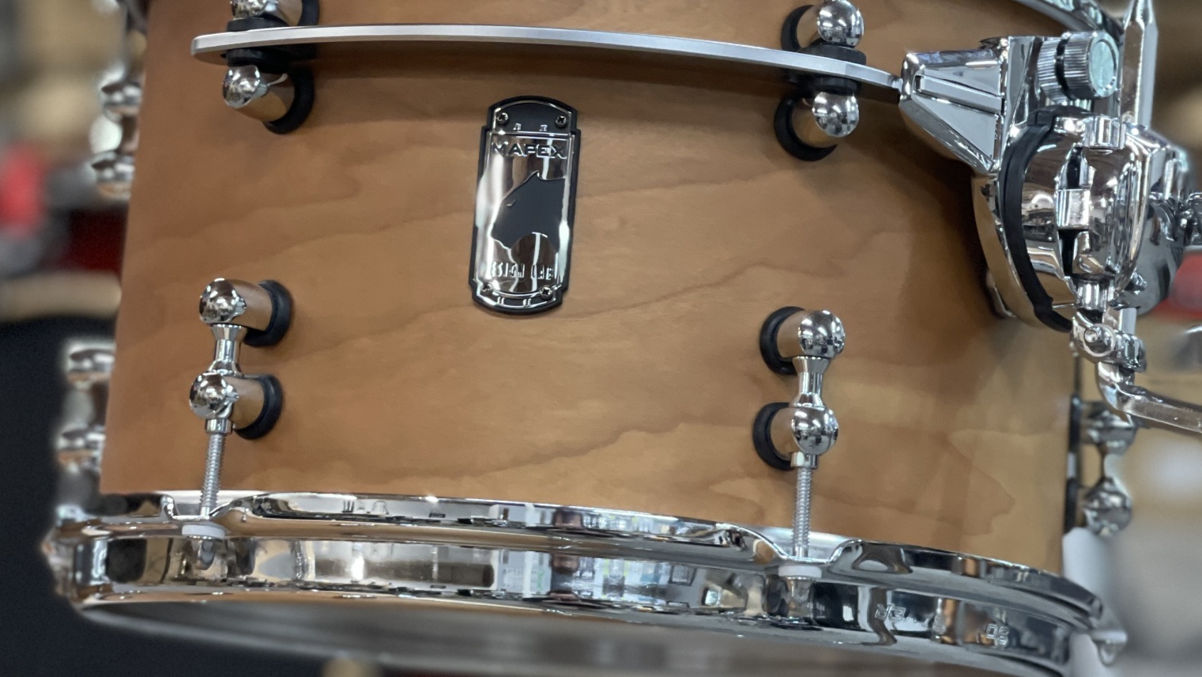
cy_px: 240
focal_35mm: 110
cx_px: 639
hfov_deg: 19.4
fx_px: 3506
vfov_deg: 11.0
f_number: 2.2
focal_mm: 7.5
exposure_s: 1/40
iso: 250
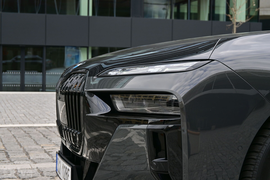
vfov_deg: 18.2
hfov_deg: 27.0
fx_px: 562
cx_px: 135
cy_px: 90
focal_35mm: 75
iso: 100
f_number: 6.3
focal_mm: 50
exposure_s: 1/125
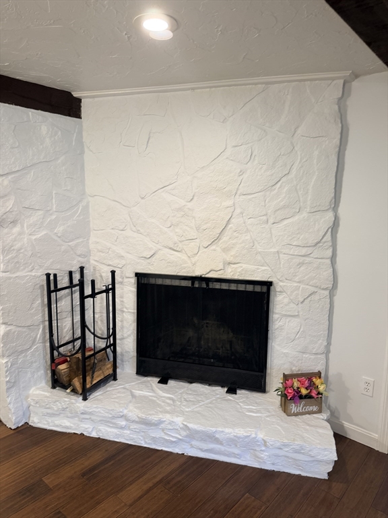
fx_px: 359
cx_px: 194
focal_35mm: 24
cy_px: 259
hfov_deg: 56.8
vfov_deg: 71.6
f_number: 1.78
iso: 160
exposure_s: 1/60
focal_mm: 6.76
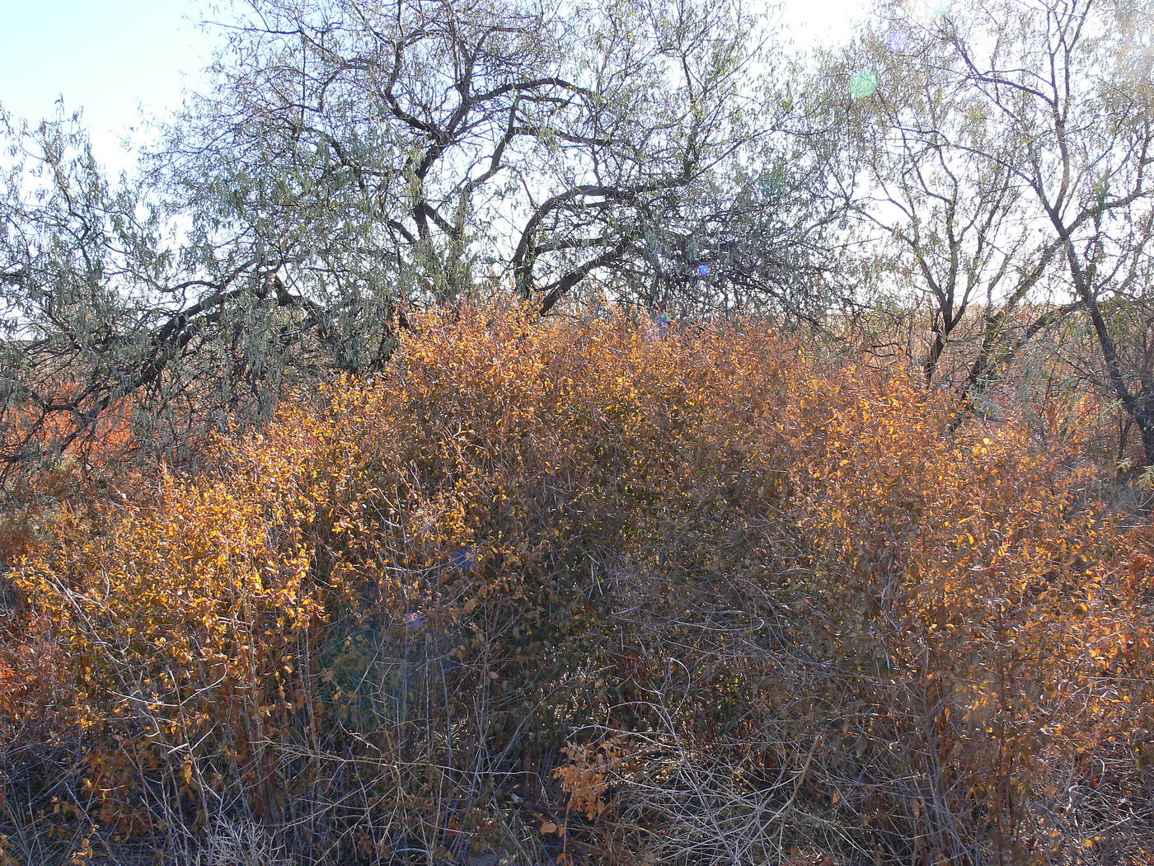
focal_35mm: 35
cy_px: 433
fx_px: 1167
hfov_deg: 52.6
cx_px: 577
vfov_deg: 40.7
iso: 100
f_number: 8
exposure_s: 1/100
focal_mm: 7.4
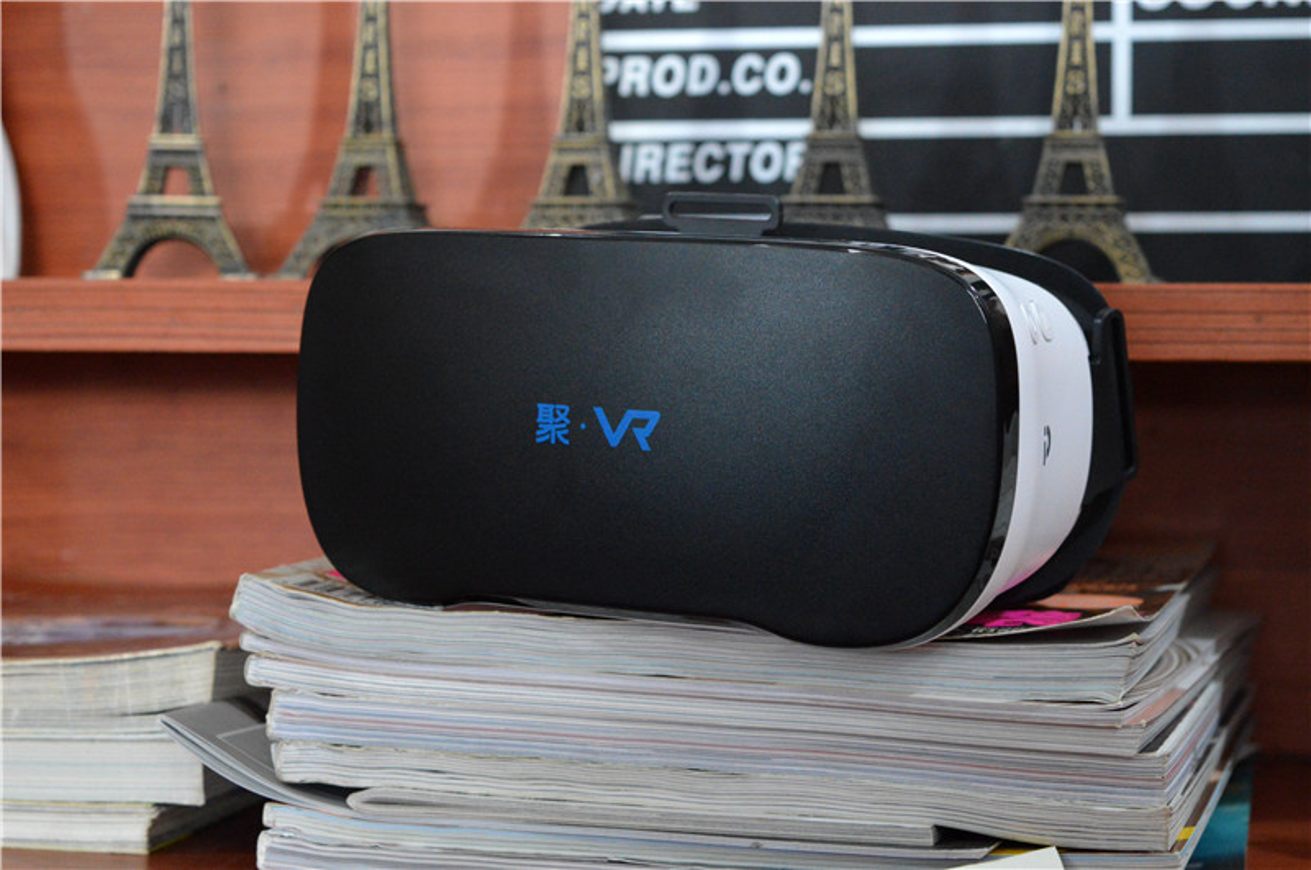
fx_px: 2836
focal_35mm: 78
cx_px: 656
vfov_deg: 17.4
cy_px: 435
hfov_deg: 26.0
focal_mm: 52
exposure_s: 1/15
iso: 2200
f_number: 5.6
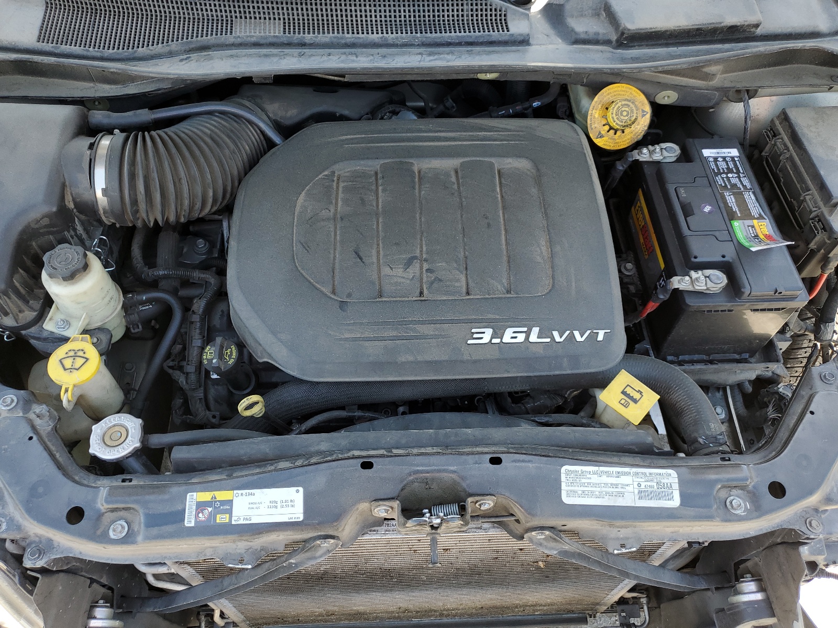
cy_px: 314
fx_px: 629
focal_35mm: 26
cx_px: 419
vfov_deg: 53.1
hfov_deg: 67.3
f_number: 1.5
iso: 50
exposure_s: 1/256
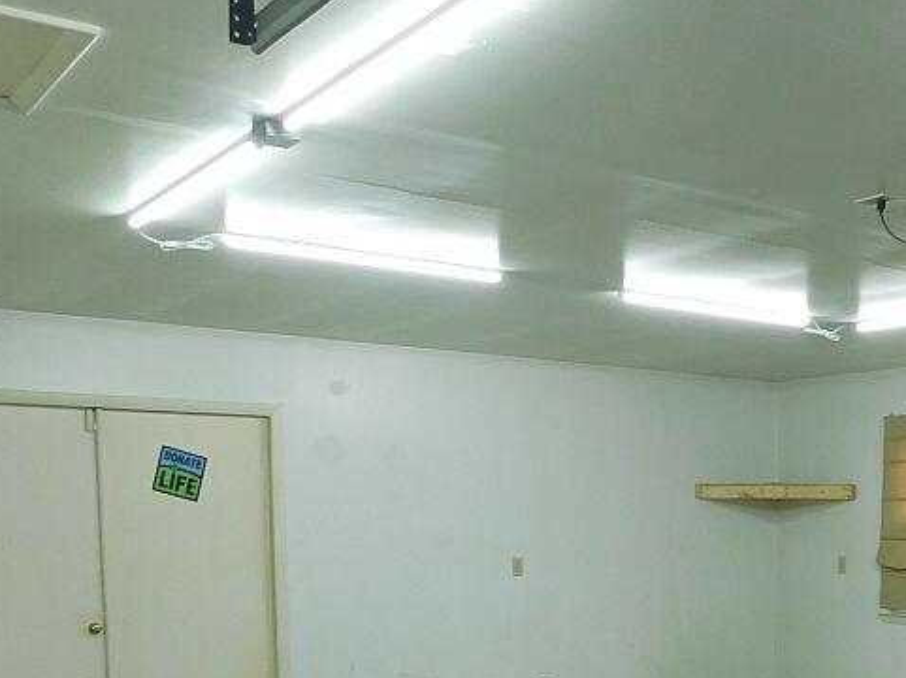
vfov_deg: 27.8
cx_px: 680
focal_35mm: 49
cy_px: 686
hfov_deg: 38.0
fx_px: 1282
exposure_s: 1/50
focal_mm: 4
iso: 125
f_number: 3
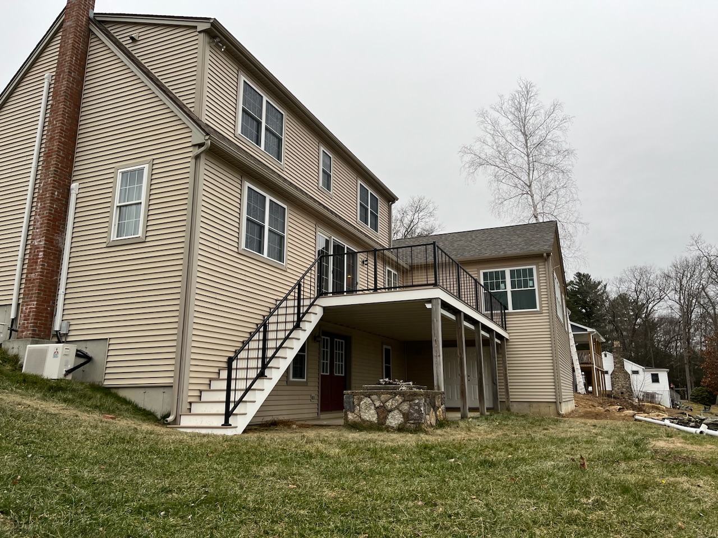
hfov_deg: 67.3
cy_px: 269
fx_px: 539
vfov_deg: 53.1
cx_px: 359
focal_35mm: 26
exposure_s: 1/415
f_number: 1.6
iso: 50
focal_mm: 5.1
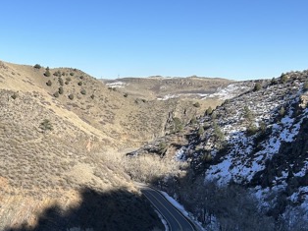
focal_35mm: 53
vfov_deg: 27.3
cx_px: 39
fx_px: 471
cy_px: 161
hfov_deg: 34.5
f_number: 1.5
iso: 50
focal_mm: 5.7
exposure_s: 1/3968
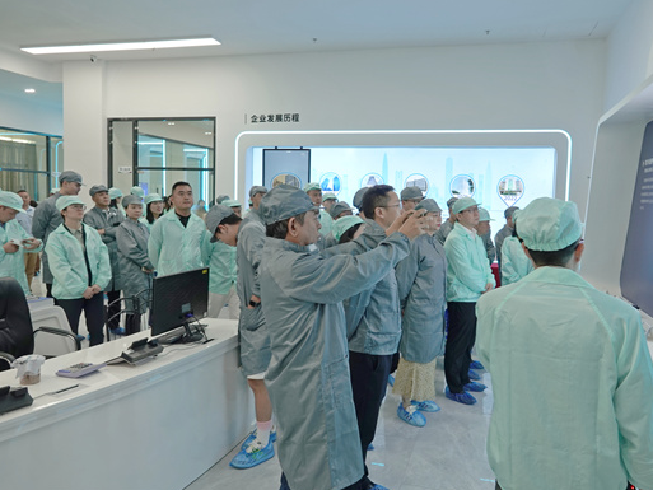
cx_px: 359
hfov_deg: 65.2
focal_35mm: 27
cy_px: 241
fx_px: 509
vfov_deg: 51.4
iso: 100
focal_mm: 8.8
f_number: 2.4
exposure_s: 1/80
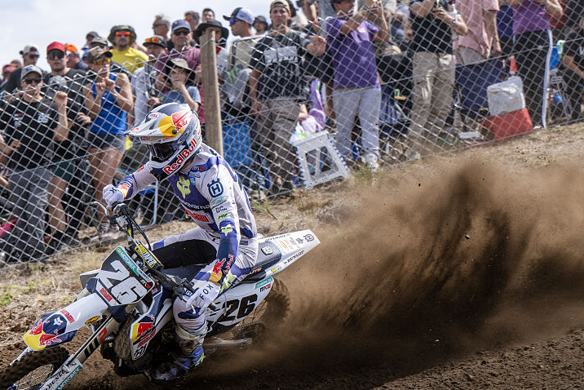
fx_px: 2889
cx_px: 272
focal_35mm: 178
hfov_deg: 11.5
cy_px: 311
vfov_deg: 7.7
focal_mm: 103
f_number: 4.5
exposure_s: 1/2000
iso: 200
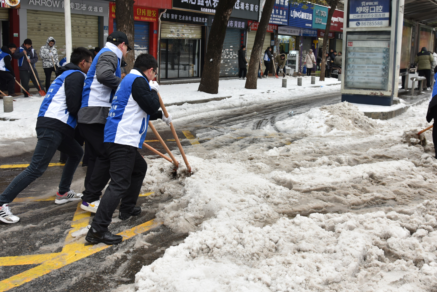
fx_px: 461
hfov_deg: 50.7
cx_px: 215
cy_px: 116
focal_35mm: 38
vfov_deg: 34.9
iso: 400
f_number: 6.3
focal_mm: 31
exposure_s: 1/160
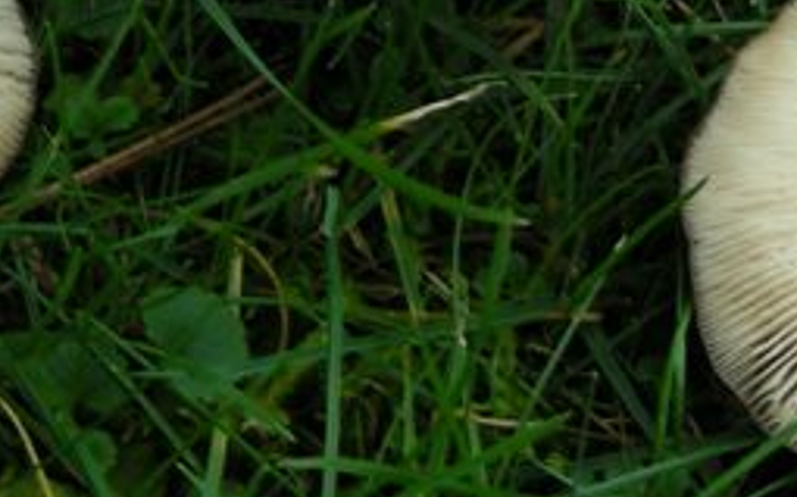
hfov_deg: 10.9
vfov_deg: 6.7
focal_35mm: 193
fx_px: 4189
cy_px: -316
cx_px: 494
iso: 56
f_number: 3.5
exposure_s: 1/30.2
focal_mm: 9.7
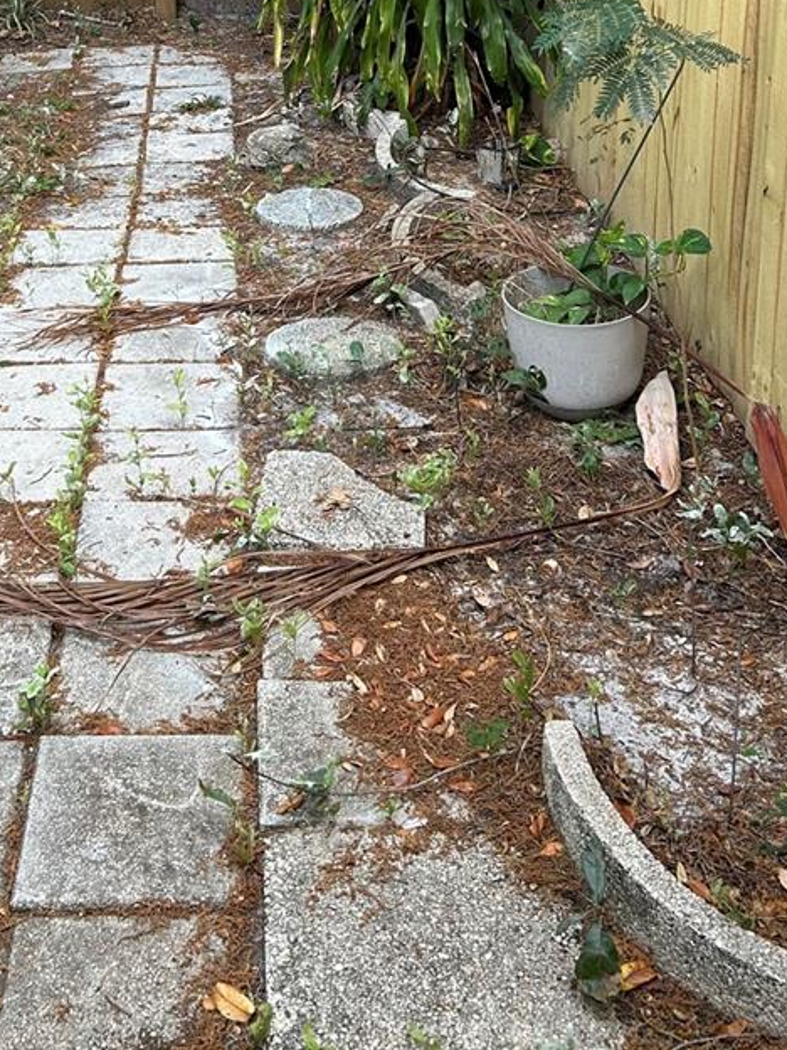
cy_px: 96
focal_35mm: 50
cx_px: 355
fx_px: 1516
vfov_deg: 35.8
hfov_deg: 29.1
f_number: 1.5
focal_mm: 5.7
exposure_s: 1/539
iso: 50
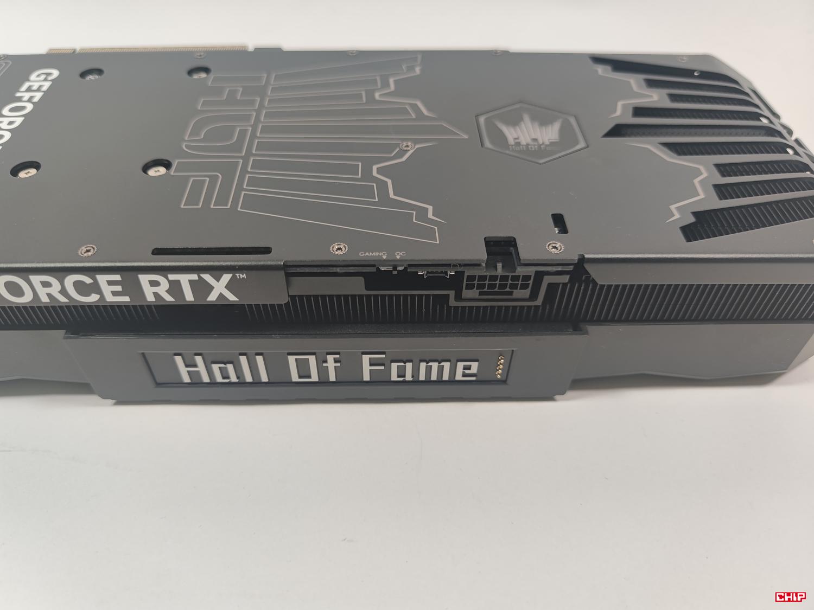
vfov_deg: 54.9
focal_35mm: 25
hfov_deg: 69.4
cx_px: 407
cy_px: 305
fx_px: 588
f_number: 1.85
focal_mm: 6.78
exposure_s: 1/100
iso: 60
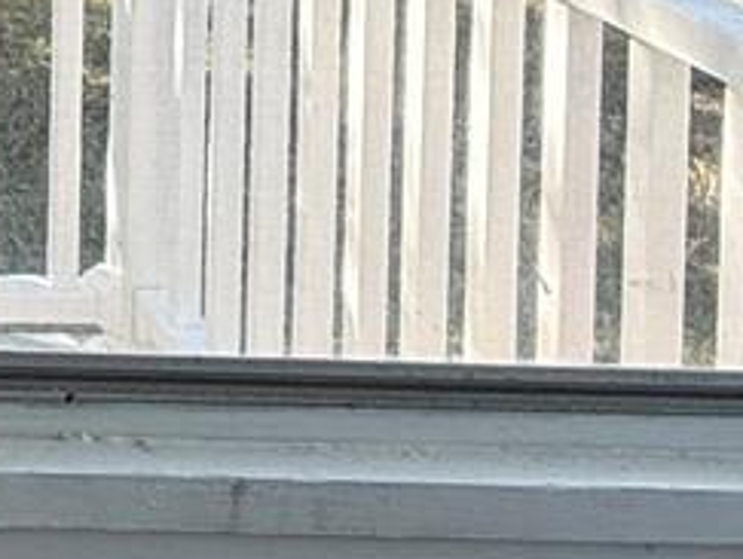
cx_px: -676
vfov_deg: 13.8
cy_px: -541
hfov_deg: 16.8
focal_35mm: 92
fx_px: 1978
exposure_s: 1/144
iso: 64
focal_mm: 2.22
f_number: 2.2
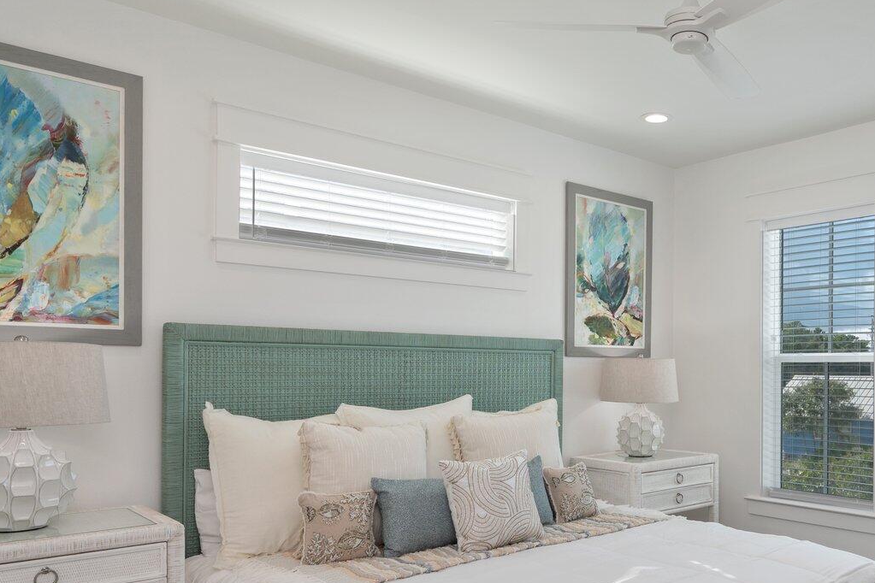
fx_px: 753
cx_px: 628
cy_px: 383
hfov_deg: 58.0
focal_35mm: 31
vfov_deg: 41.8
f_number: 9
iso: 200
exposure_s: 1/50
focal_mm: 15.5
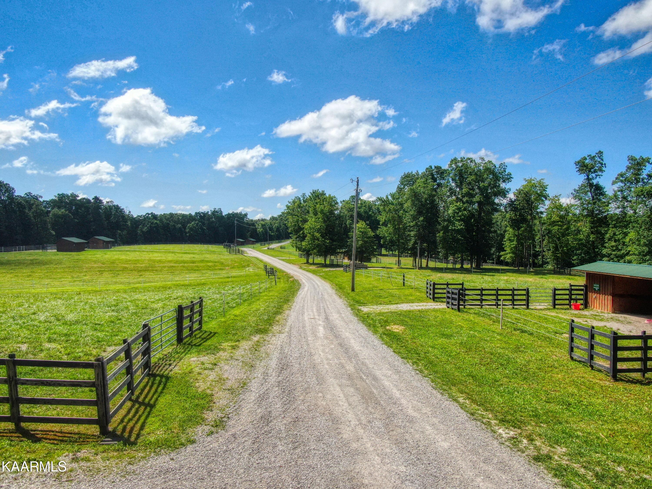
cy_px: 244
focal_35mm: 24
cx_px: 326
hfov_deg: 71.6
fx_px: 452
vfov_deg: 56.8
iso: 100
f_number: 2.8
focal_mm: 4.4
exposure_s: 1/1600
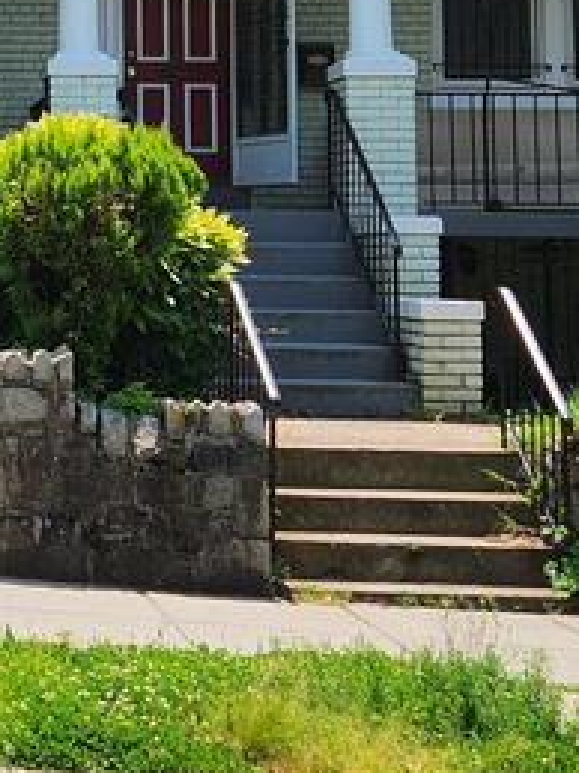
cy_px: 87
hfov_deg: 14.2
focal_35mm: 96
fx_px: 2143
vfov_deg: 20.1
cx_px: -325
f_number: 1.8
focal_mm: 5.4
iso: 20
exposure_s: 1/1606
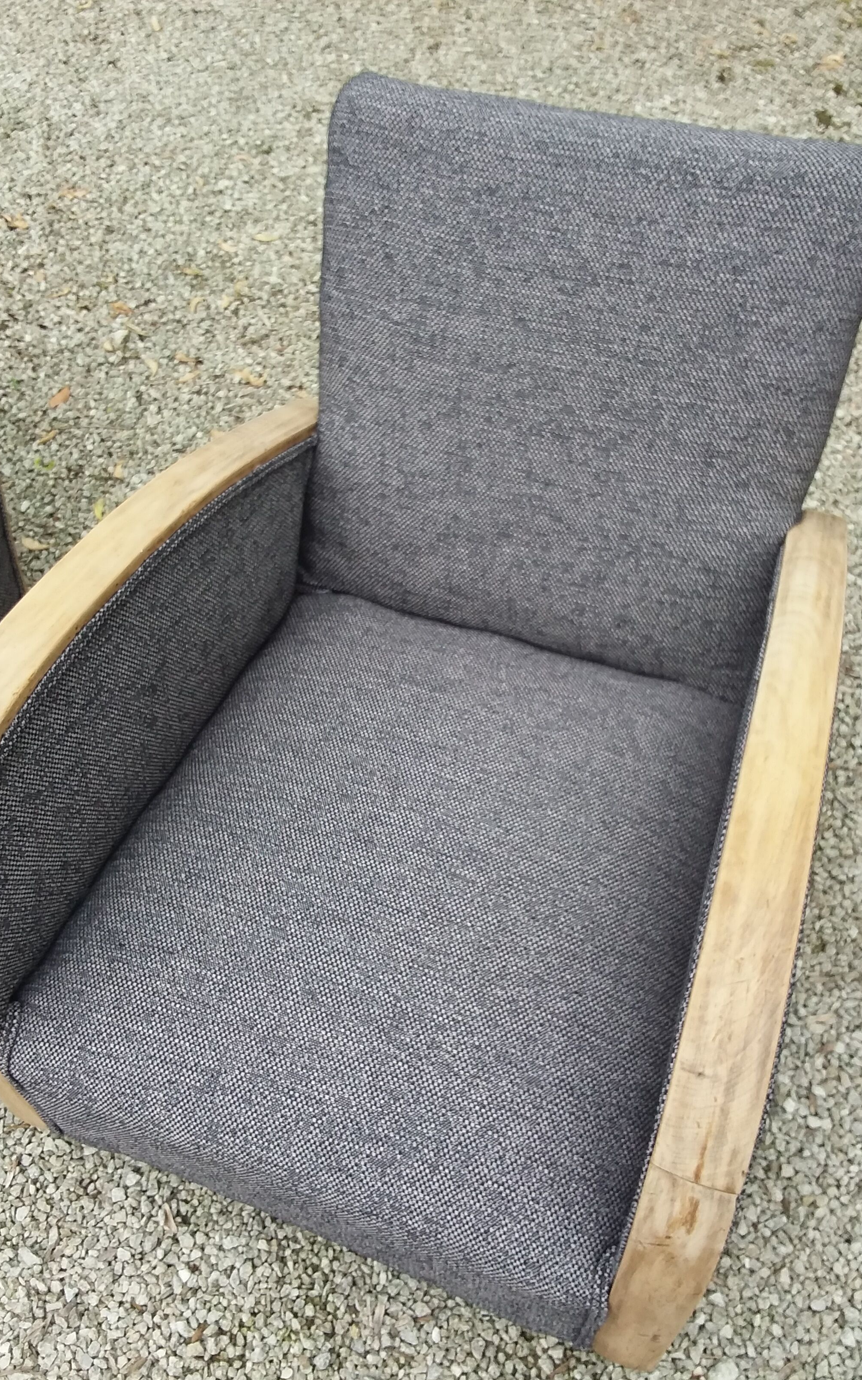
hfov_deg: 43.1
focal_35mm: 29
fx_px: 1090
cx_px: 391
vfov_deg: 64.6
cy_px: 698
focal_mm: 2.91
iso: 40
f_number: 1.9
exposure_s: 1/214
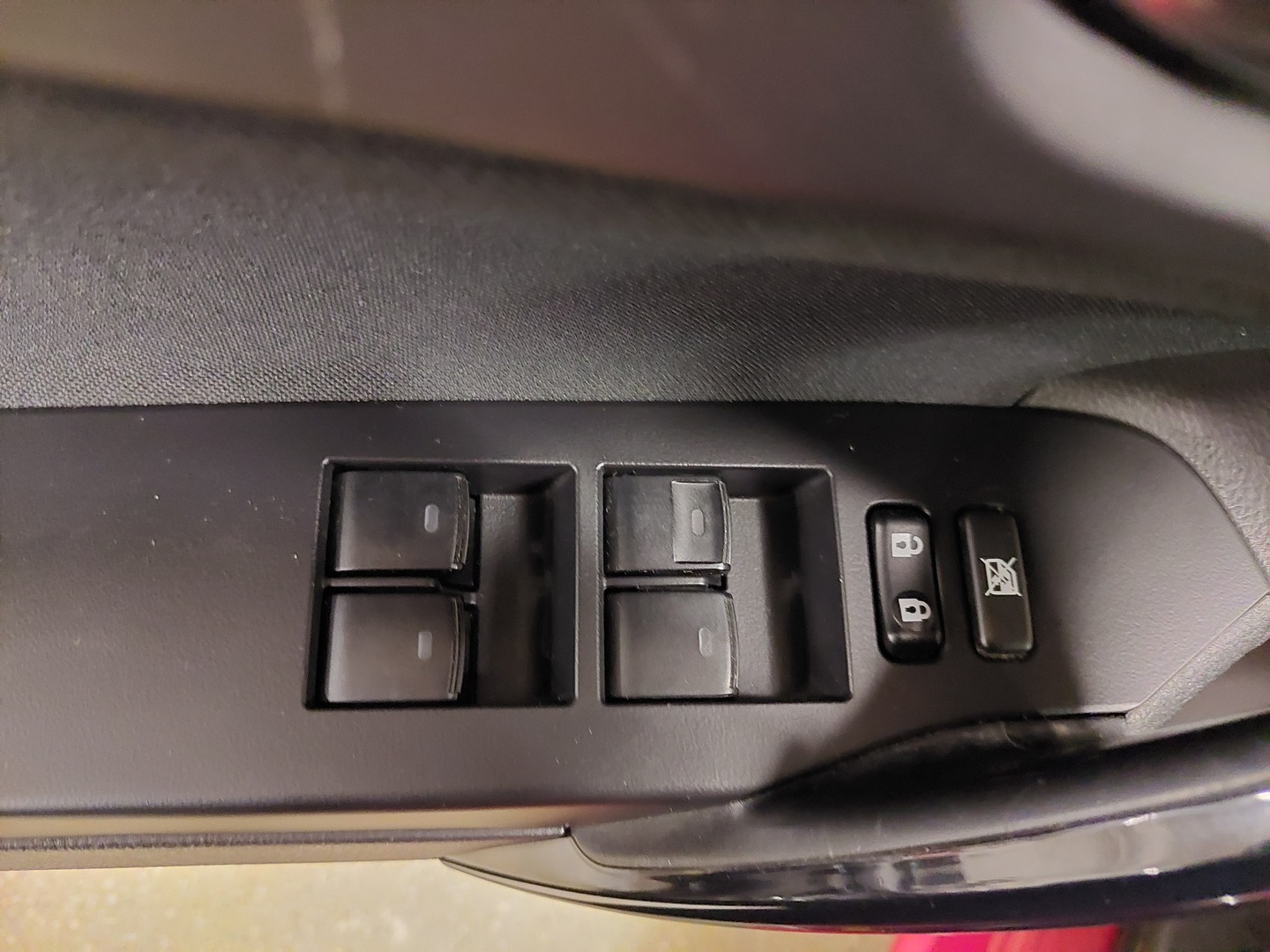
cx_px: 635
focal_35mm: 25
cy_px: 476
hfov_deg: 69.4
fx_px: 917
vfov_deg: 54.9
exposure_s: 1/14
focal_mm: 5.23
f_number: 1.8
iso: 2000
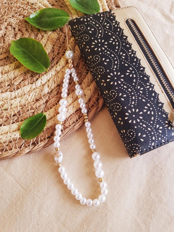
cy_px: 116
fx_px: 174
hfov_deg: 53.1
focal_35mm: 26
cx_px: 87
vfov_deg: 67.3
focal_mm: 4.2
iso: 50
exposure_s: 1/100
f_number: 1.7
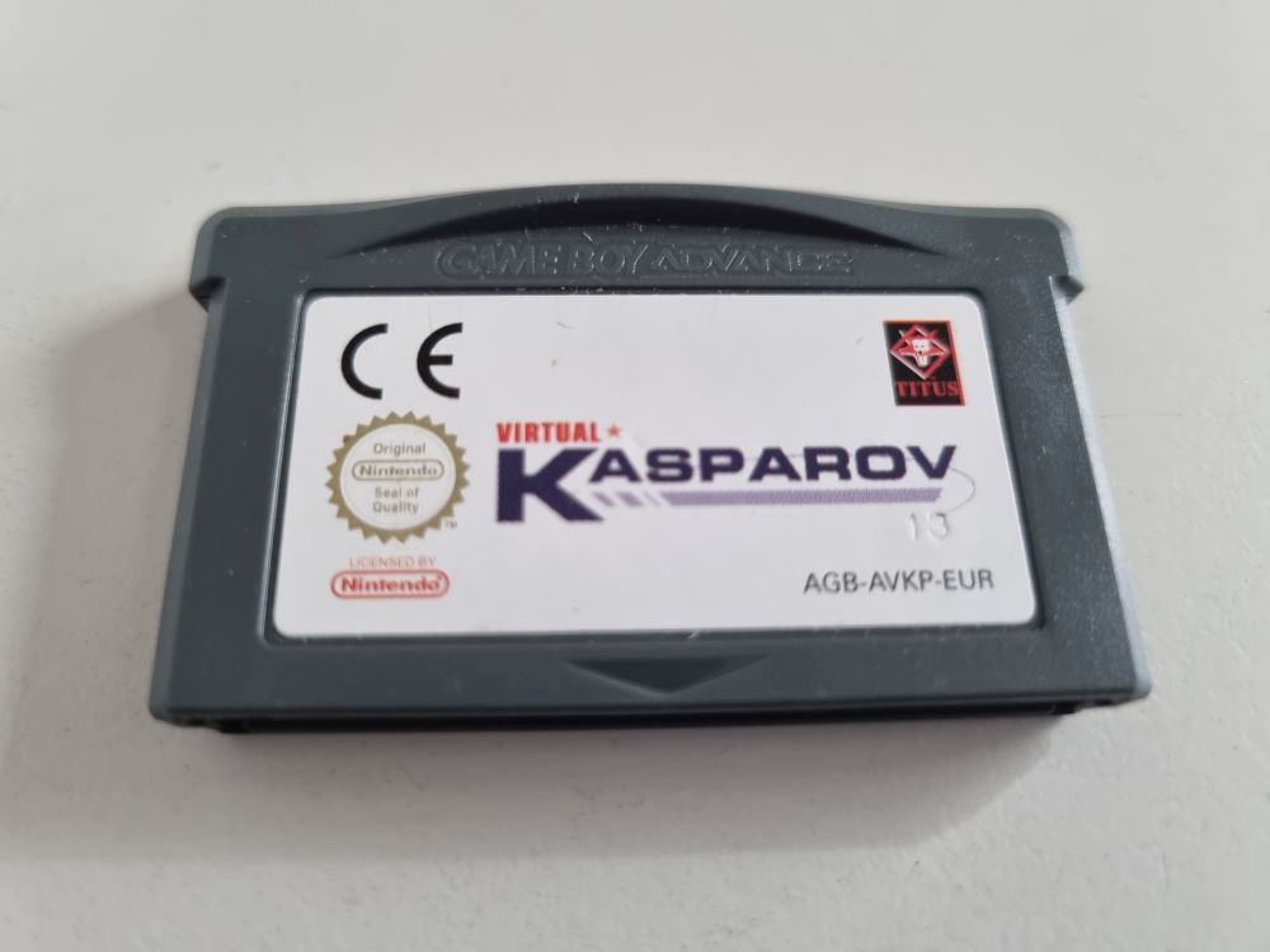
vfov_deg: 53.1
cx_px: 635
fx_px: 954
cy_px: 476
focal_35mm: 26
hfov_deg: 67.3
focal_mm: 5.4
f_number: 1.8
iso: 320
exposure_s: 1/100
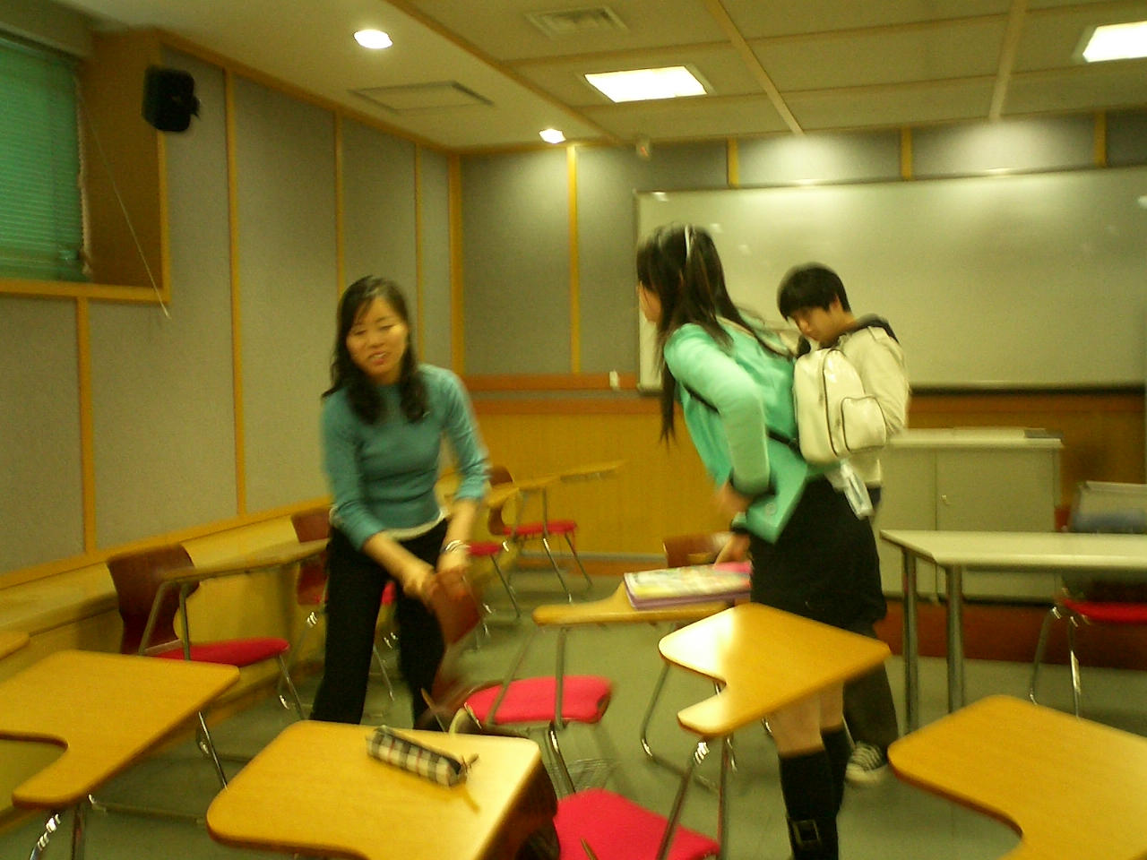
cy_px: 430
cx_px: 574
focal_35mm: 37
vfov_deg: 38.7
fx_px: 1226
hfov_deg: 50.1
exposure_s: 1/20
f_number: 3.5
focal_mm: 5.6
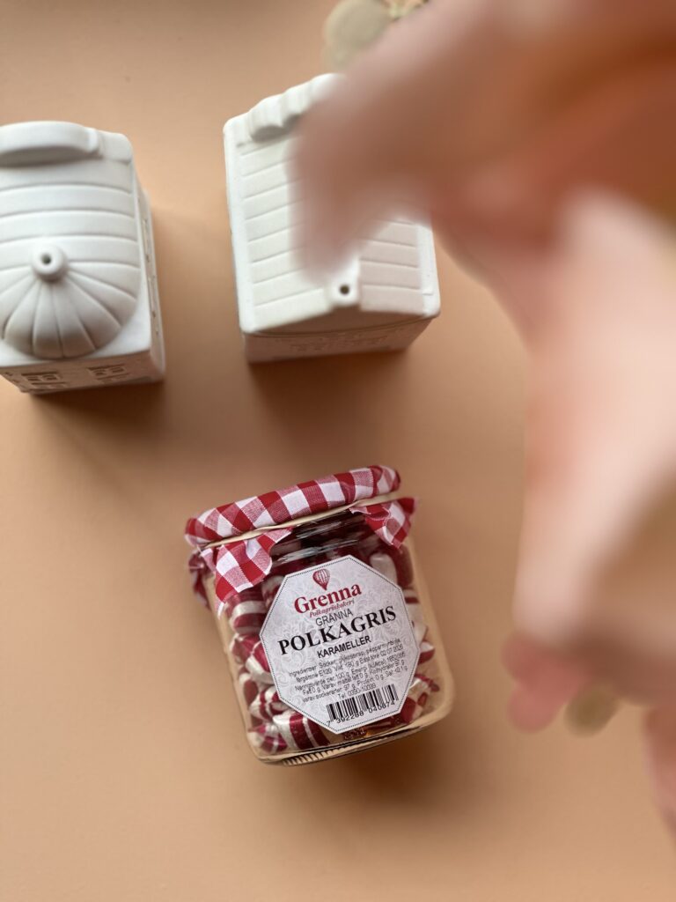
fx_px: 2005
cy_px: 451
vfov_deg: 25.3
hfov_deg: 19.1
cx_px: 338
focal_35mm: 77
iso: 100
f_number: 2.8
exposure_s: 1/100
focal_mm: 9
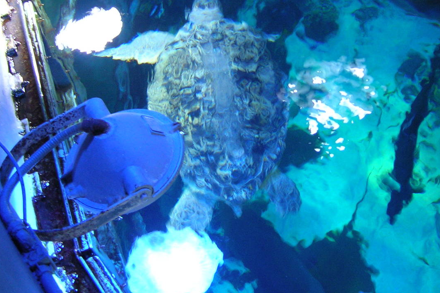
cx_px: 258
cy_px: 67
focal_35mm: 53
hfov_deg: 37.4
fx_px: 648
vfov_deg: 25.2
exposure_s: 1/18
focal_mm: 5.7
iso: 100
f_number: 2.9
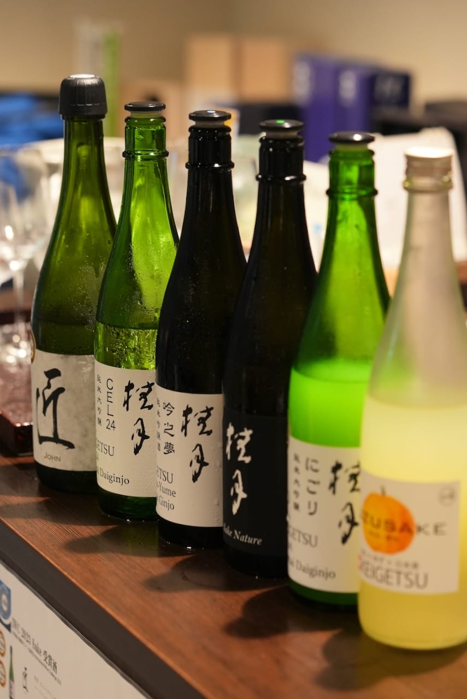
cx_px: 234
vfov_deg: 22.6
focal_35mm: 90
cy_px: 350
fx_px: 1749
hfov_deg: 15.2
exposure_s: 1/125
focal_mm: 90
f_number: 4.5
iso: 2500
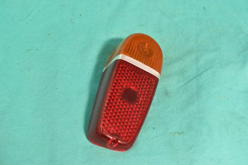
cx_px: 124
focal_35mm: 46
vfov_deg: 28.9
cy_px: 82
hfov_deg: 42.3
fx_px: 320
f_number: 18
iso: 3600
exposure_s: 1/50
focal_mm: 31
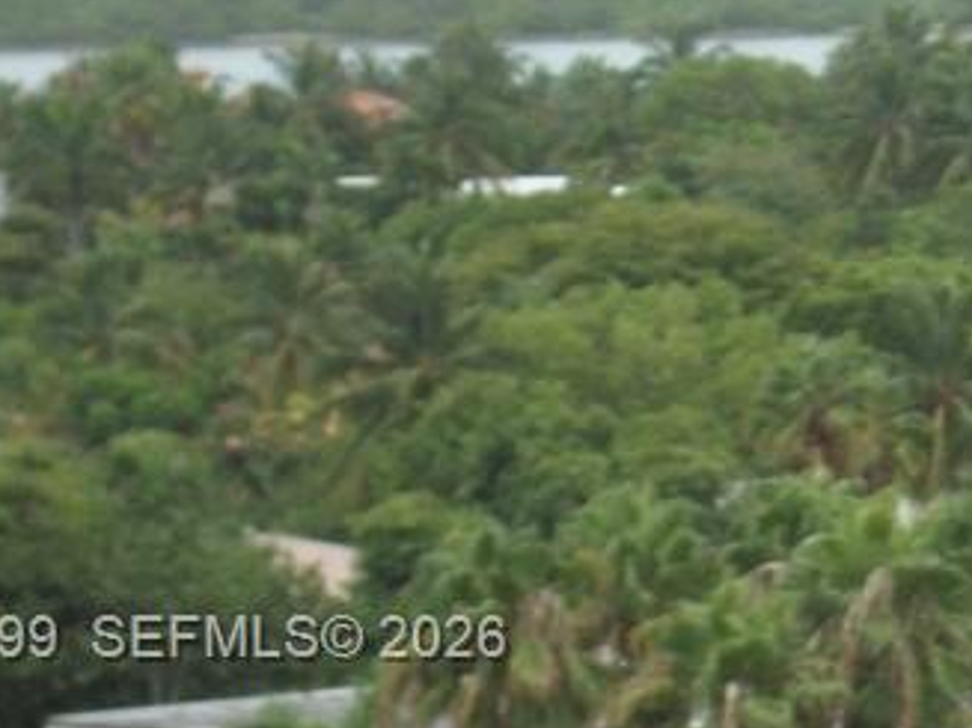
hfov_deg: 5.9
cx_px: 1653
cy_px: 642
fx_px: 9235
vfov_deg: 4.5
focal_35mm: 329
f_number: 5.1
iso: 80
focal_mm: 15.1
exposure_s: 1/250
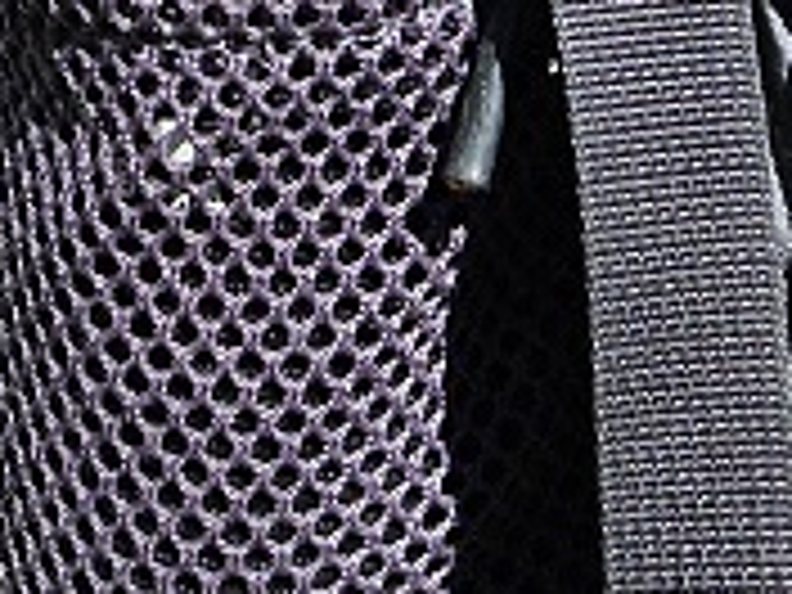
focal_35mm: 131
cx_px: -148
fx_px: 2997
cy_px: -904
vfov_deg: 9.8
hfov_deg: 14.6
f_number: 1.8
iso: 25
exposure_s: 1/2151
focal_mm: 5.4
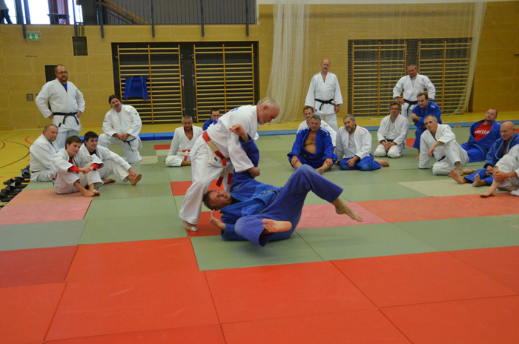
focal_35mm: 39
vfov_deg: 34.1
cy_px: 172
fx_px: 561
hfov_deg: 49.6
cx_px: 260
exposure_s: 1/640
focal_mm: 26
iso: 3200
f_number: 4
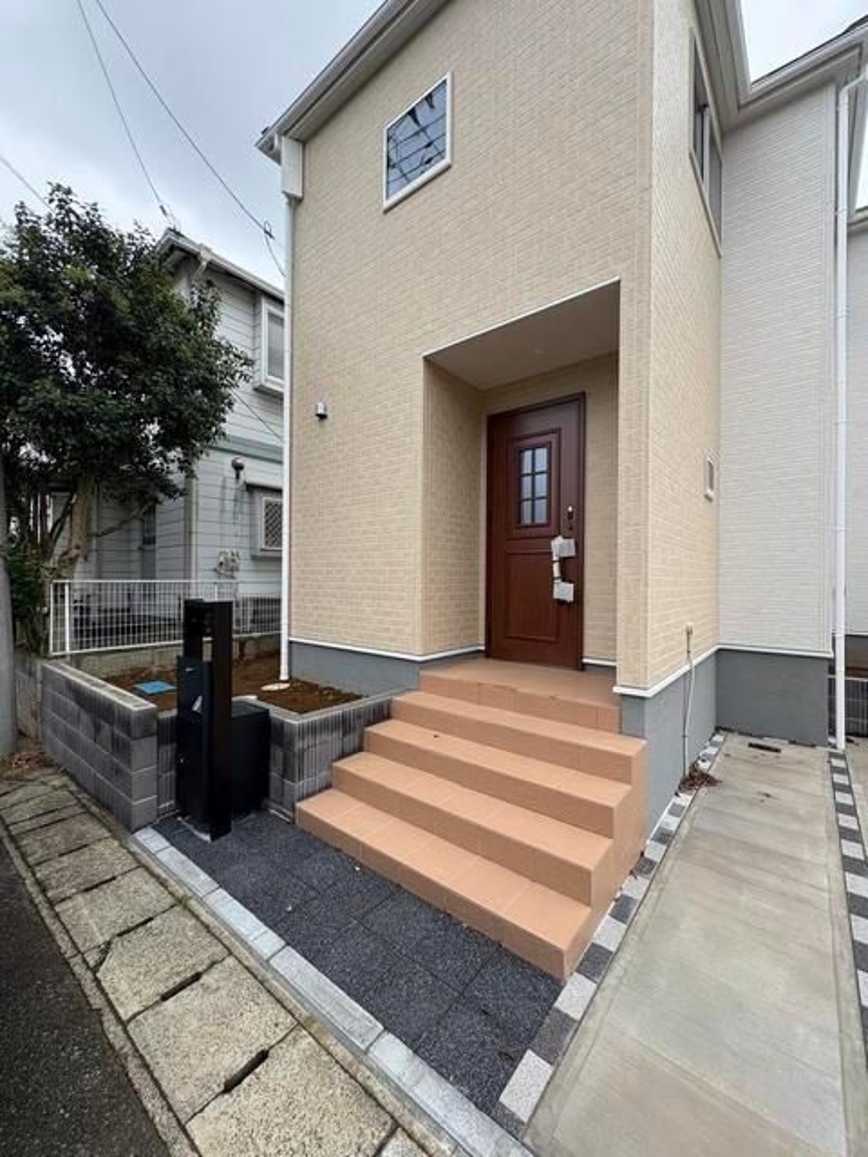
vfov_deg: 102.1
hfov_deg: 85.7
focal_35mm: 14
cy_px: 578
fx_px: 468
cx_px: 434
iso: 40
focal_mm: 2.22
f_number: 2.2
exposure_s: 1/403
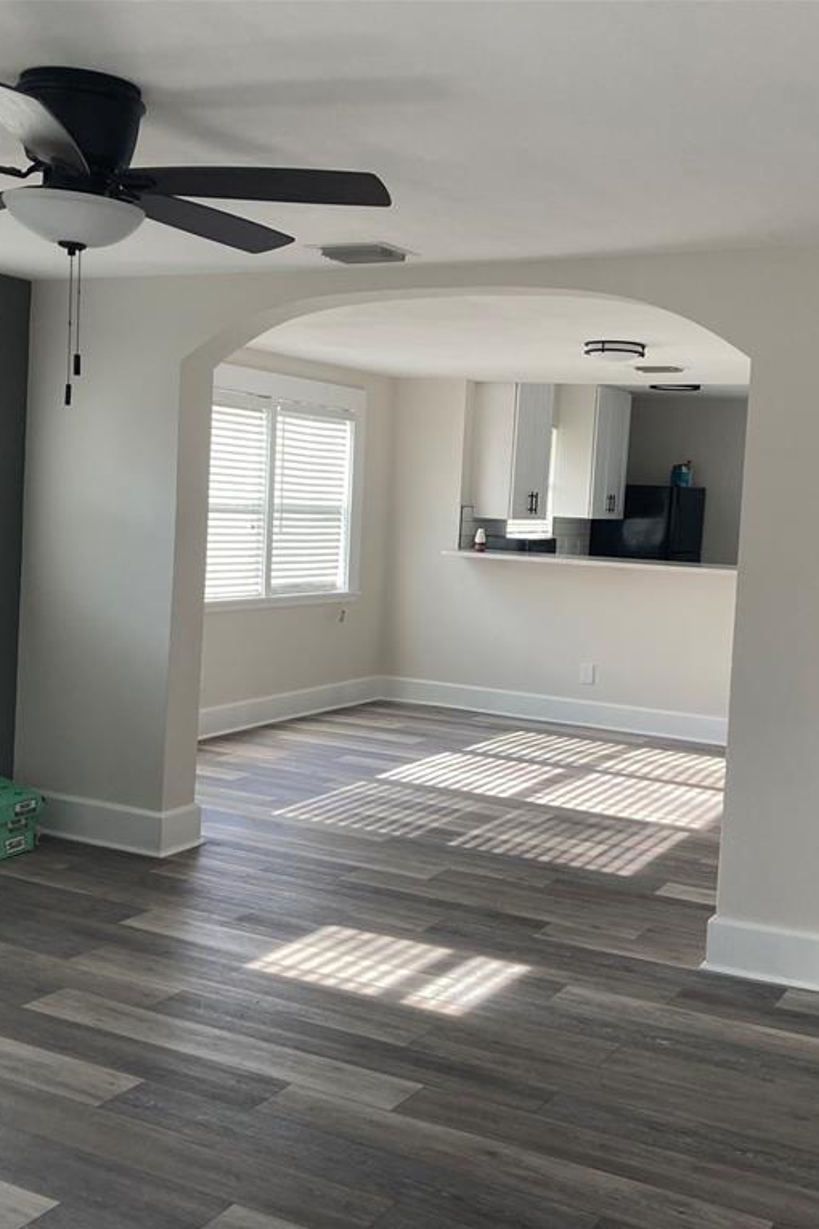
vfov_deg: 49.6
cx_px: 451
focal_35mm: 39
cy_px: 615
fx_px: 1331
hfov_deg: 34.2
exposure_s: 1/121
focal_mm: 3.99
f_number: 1.8
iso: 40
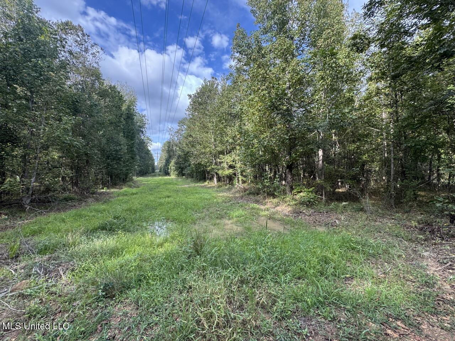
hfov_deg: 102.1
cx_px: 228
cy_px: 170
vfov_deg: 85.7
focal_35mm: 14
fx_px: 184
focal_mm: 2.22
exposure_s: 1/271
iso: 40
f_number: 2.2
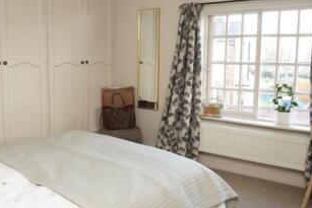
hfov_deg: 58.7
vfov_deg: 41.1
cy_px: 91
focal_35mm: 32
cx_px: 160
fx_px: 277
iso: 500
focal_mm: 10
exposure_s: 1/60
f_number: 4
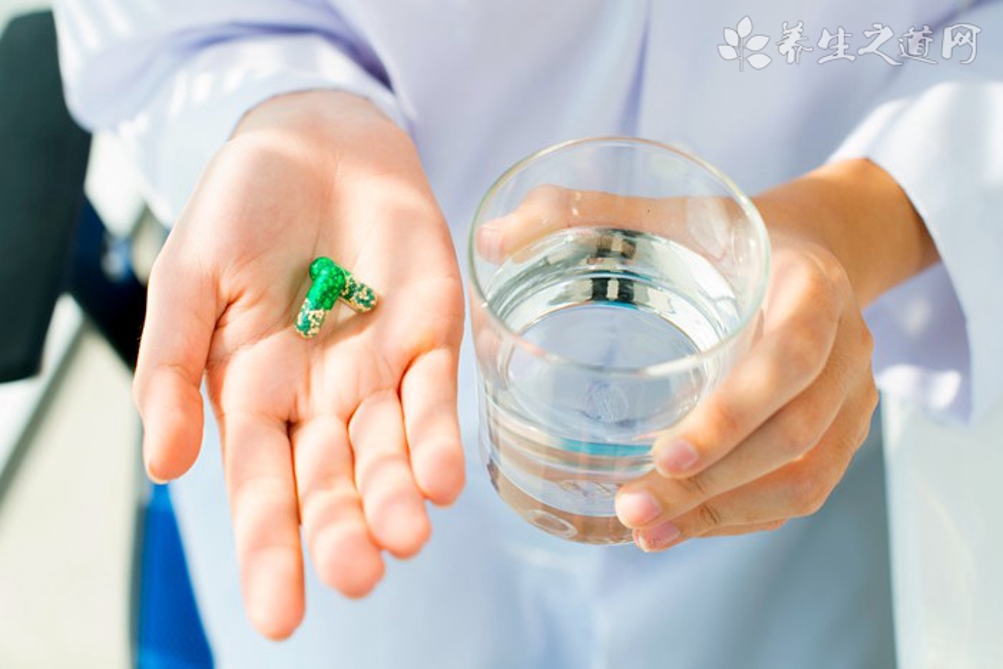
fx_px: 1393
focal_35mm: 50
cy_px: 334
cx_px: 502
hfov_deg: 39.6
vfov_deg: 27.0
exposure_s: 1/125
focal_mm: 50
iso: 100
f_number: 5
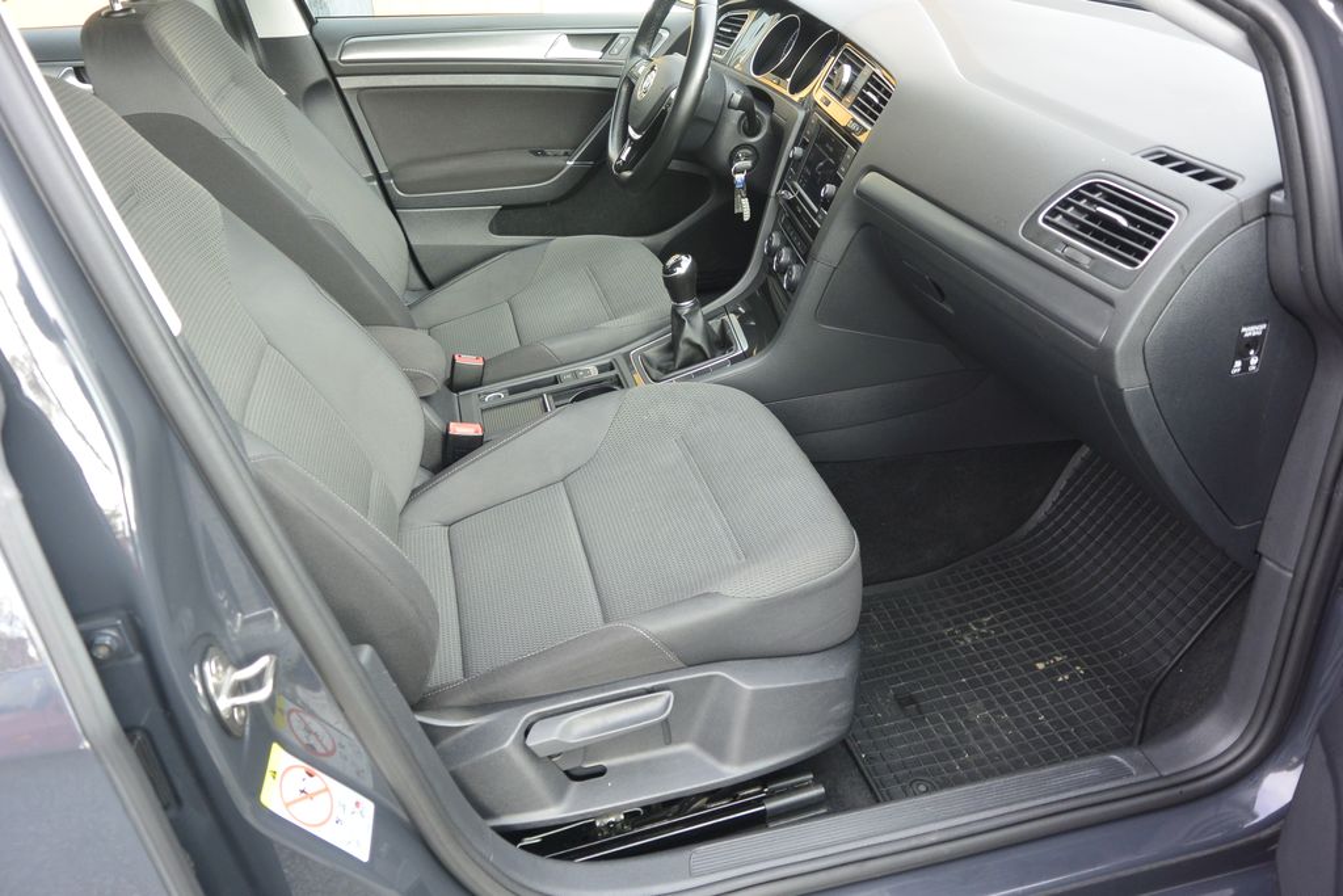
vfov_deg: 47.9
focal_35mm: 27
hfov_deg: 67.4
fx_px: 1007
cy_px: 448
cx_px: 672
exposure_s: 1/80
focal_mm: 10
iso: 160
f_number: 3.5
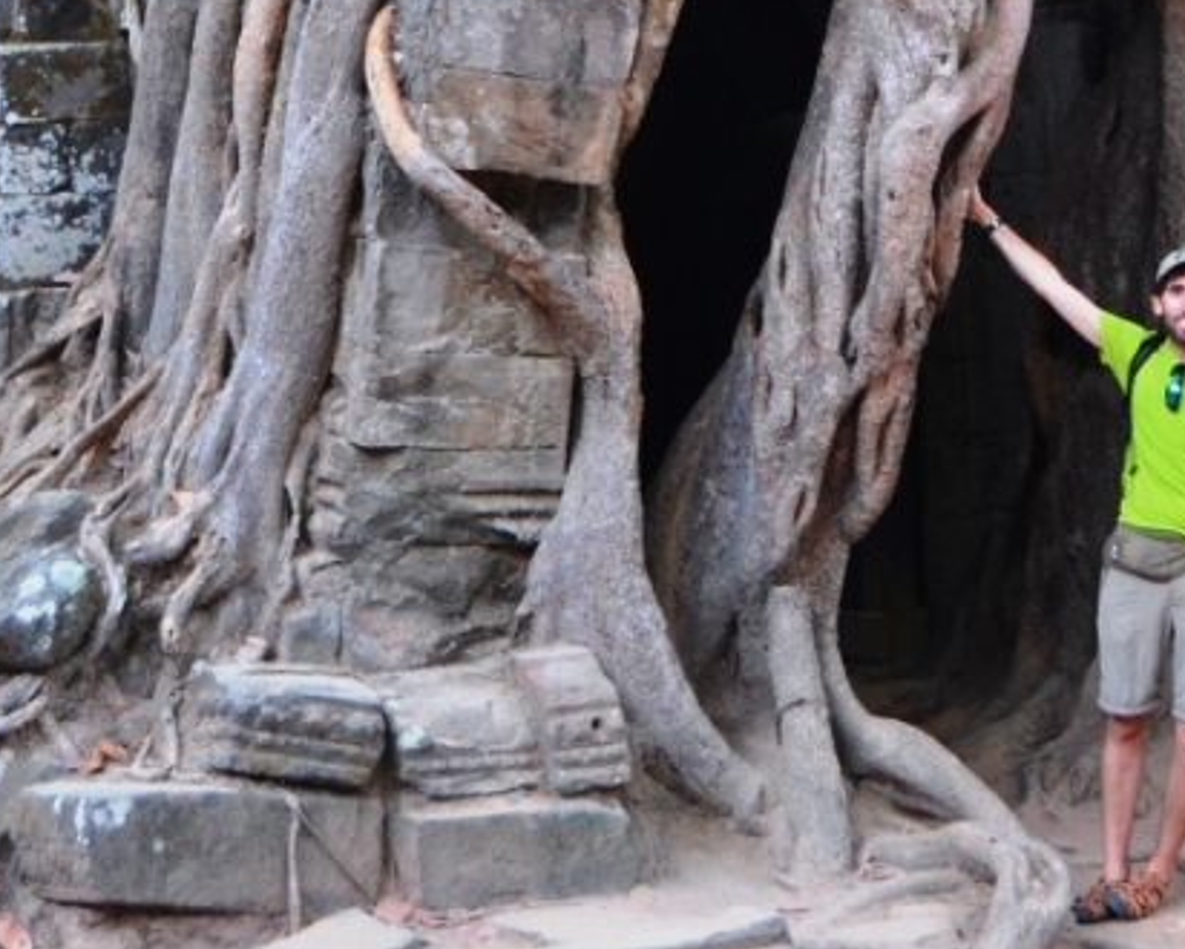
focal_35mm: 70
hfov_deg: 26.7
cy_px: -405
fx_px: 2456
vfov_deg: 19.5
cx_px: 899
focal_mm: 20
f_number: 5
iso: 400
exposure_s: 1/100
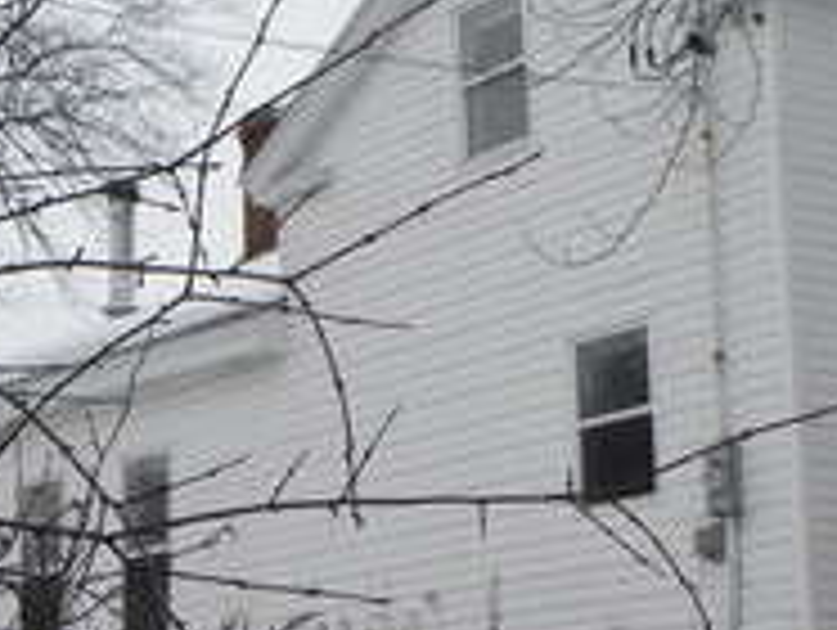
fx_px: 2615
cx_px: 490
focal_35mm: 108
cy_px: 346
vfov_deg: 13.7
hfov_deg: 18.2
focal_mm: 10.3
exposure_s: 1/252
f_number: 5
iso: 64
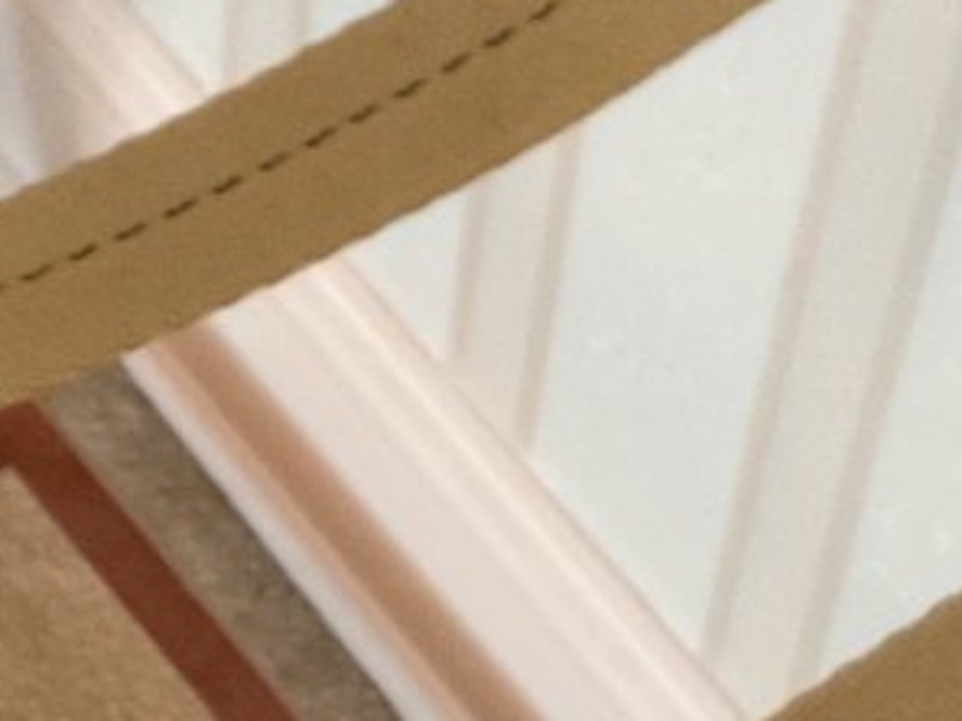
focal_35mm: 148
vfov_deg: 10.0
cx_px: 122
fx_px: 4113
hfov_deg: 13.2
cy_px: 589
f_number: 1.8
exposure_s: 1/60
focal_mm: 3
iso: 200
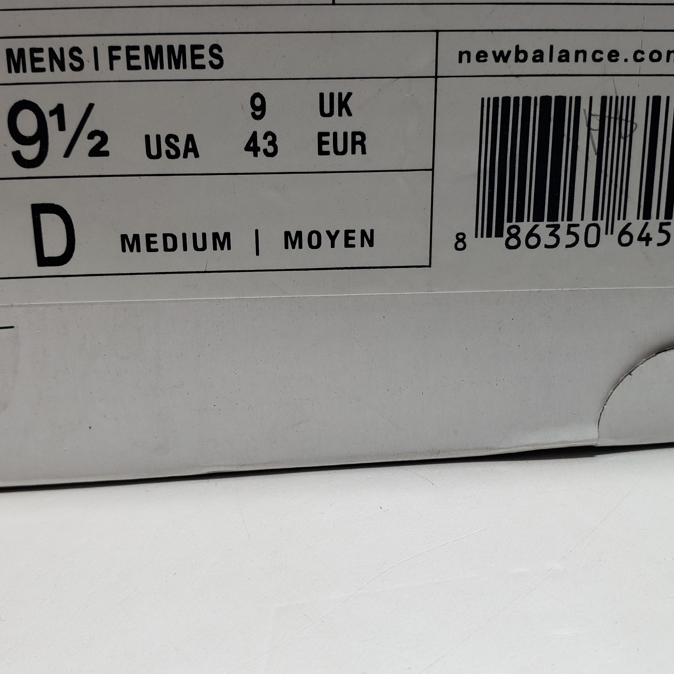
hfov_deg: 41.9
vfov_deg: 41.8
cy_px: 311
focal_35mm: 40
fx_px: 881
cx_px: 331
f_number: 2.4
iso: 50
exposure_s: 1/122
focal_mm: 4.3
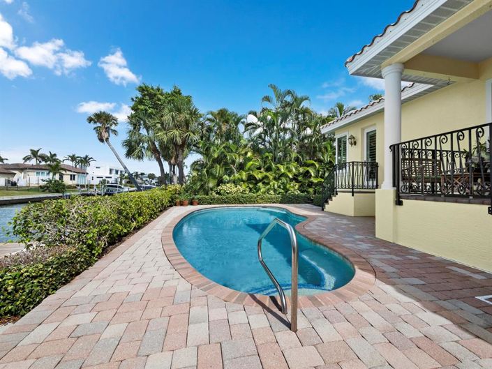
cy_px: 184
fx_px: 199
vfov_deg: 85.7
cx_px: 246
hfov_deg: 102.1
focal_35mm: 14
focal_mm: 7
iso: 200
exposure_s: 1/125
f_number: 11
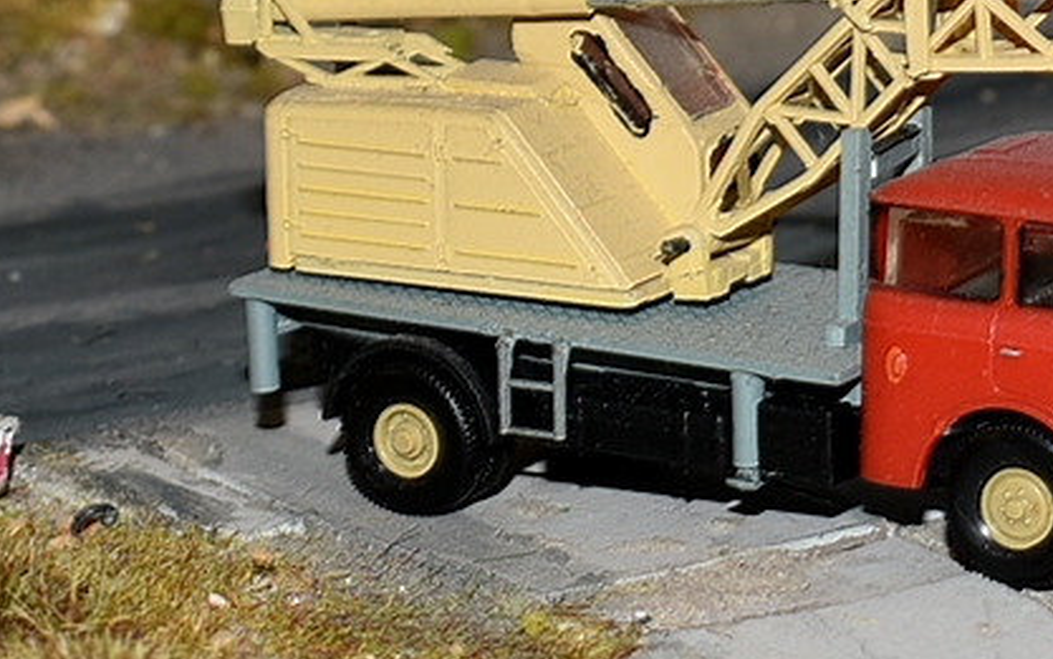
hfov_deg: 22.5
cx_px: 1005
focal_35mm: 89
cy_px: 184
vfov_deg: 14.6
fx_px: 2558
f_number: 8
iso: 100
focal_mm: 27
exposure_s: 1/60
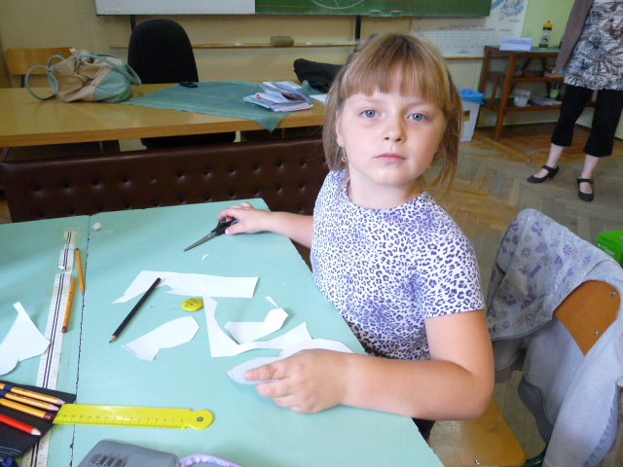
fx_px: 486
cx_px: 312
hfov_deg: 65.3
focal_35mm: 27
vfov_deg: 51.4
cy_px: 234
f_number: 2.8
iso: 320
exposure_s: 1/30
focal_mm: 4.8
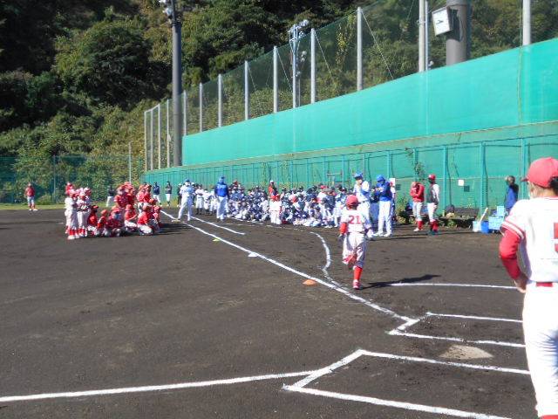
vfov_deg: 32.9
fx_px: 709
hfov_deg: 42.9
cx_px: 279
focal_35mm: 44
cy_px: 210
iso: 80
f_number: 4.2
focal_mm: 7.7
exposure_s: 1/500
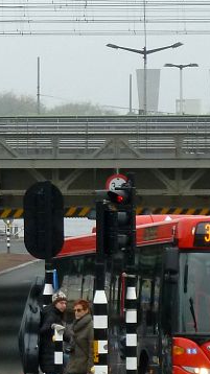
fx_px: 3678
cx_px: -106
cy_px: 146
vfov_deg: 5.8
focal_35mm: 371
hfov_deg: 3.3
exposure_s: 1/160
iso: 160
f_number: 4.4
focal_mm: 19.5
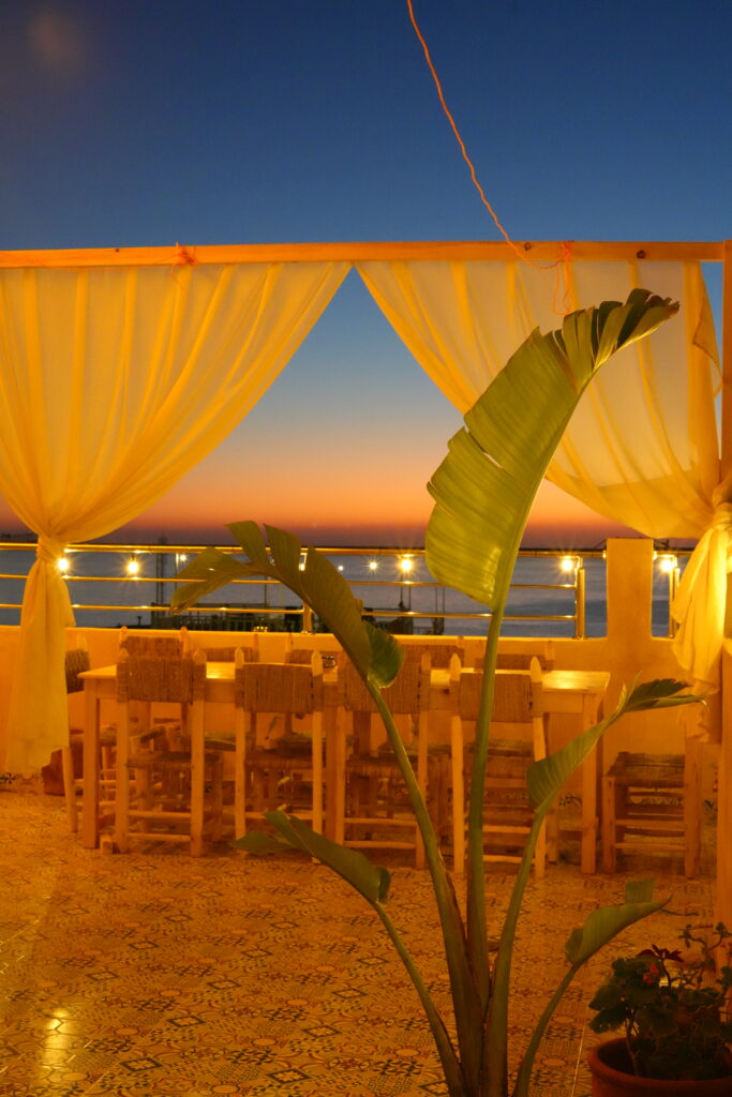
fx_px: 1524
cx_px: 366
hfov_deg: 27.0
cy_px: 548
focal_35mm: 50
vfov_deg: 39.6
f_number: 10
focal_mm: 50
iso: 12800
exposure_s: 1/40
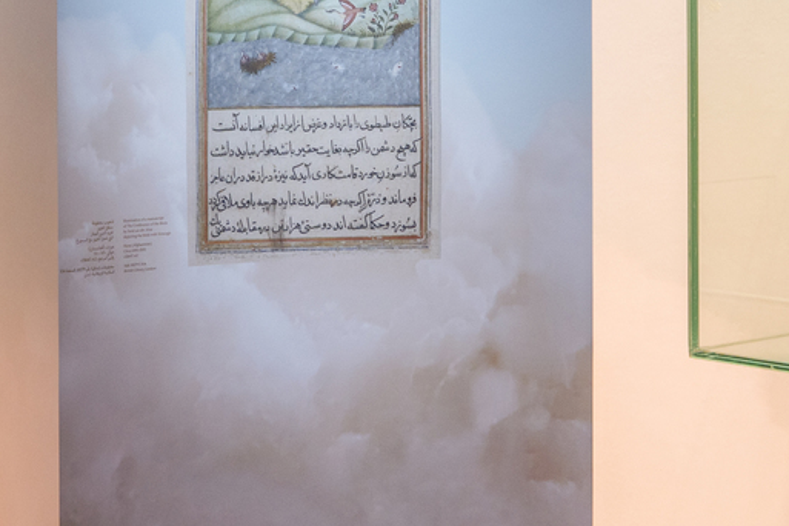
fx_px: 2119
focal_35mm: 97
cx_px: 258
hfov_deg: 21.0
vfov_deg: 14.0
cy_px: 44
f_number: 11
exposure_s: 1/10
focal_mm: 28.8
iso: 320
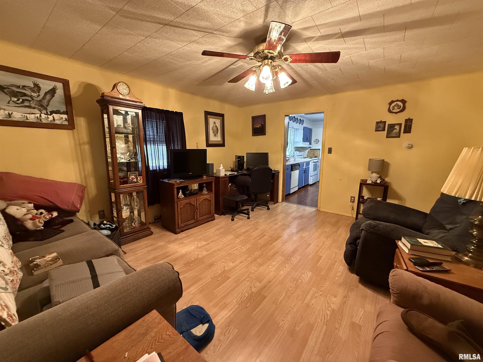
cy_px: 181
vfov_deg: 85.7
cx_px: 242
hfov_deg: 102.1
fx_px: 195
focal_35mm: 14
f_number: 2.2
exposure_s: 1/60
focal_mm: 2.22
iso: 800
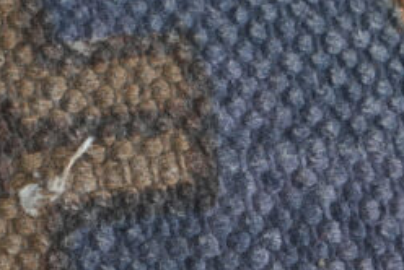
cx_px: 226
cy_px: -230
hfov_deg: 9.7
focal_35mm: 211
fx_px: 2371
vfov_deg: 6.4
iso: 500
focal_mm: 36
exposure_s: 1/160
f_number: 4
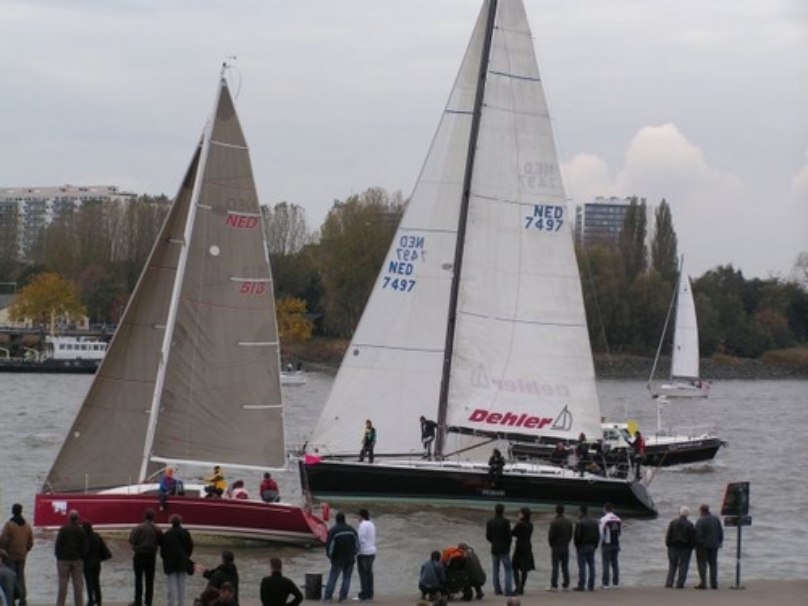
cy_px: 303
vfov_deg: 12.6
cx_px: 404
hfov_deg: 16.7
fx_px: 2754
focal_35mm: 118
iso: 50
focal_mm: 19.6
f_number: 4
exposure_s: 1/200
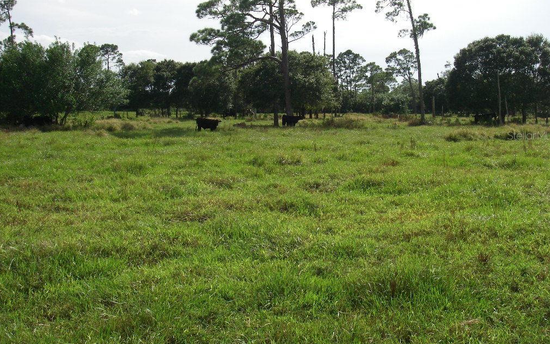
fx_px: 615
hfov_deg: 48.2
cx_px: 279
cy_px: 135
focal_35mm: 41
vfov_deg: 31.2
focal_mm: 6.3
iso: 64
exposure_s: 1/250
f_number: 6.6
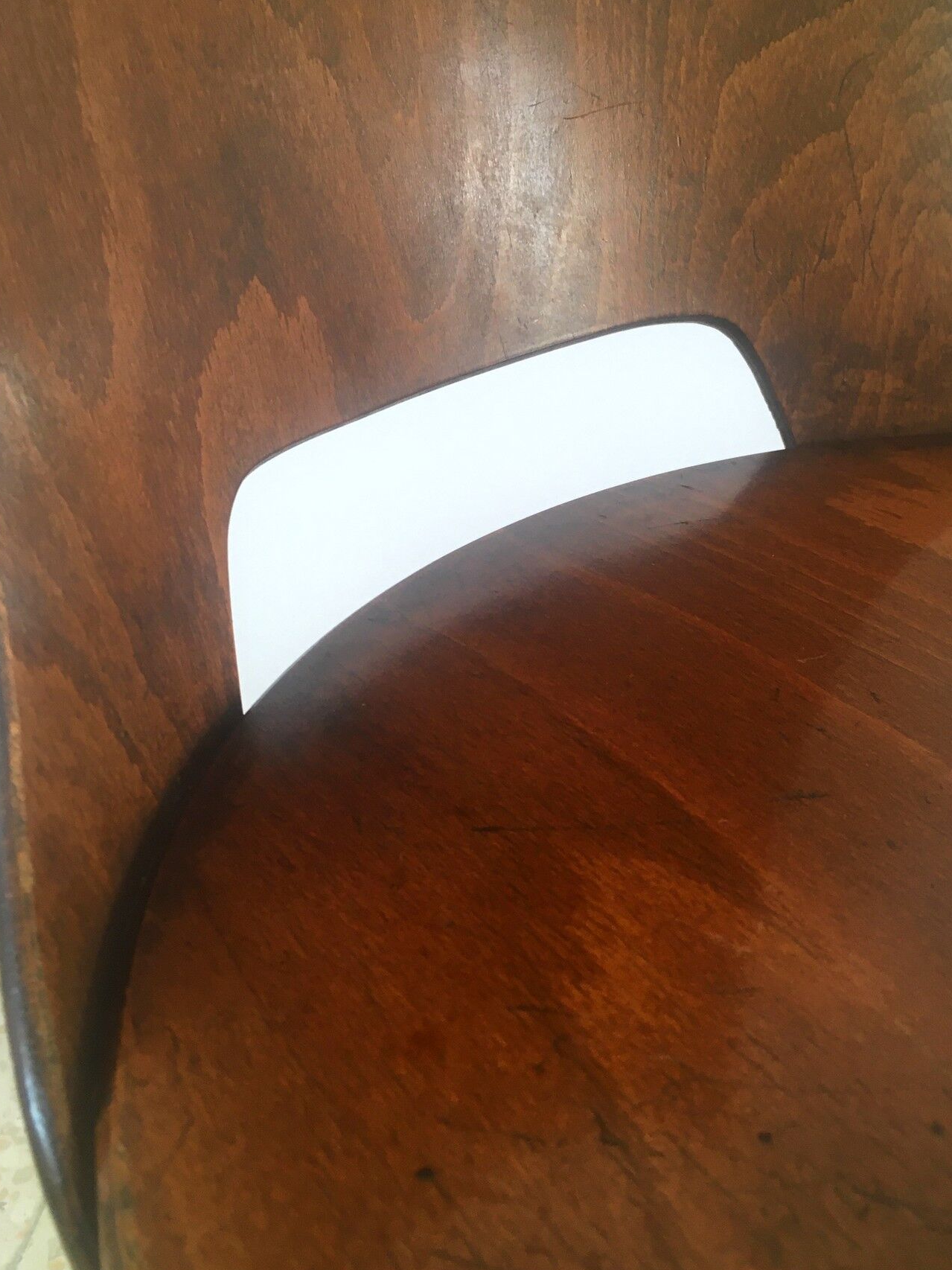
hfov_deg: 41.7
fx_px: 1247
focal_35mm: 34
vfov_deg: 54.0
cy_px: 613
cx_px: 524
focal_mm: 4.15
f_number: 2.2
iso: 80
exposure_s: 1/33
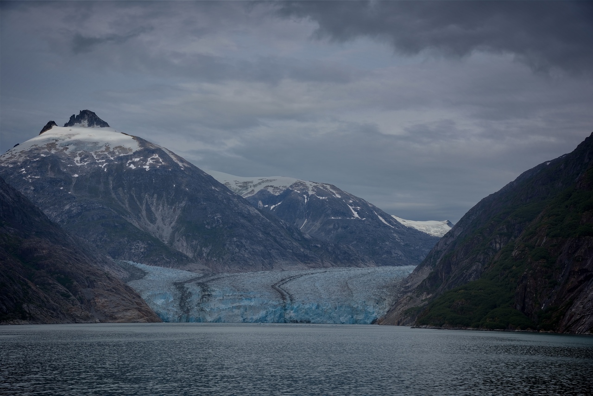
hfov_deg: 31.0
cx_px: 296
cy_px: 198
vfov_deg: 20.9
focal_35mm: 65
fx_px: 1071
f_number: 9
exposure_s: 1/320
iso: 100
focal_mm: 65
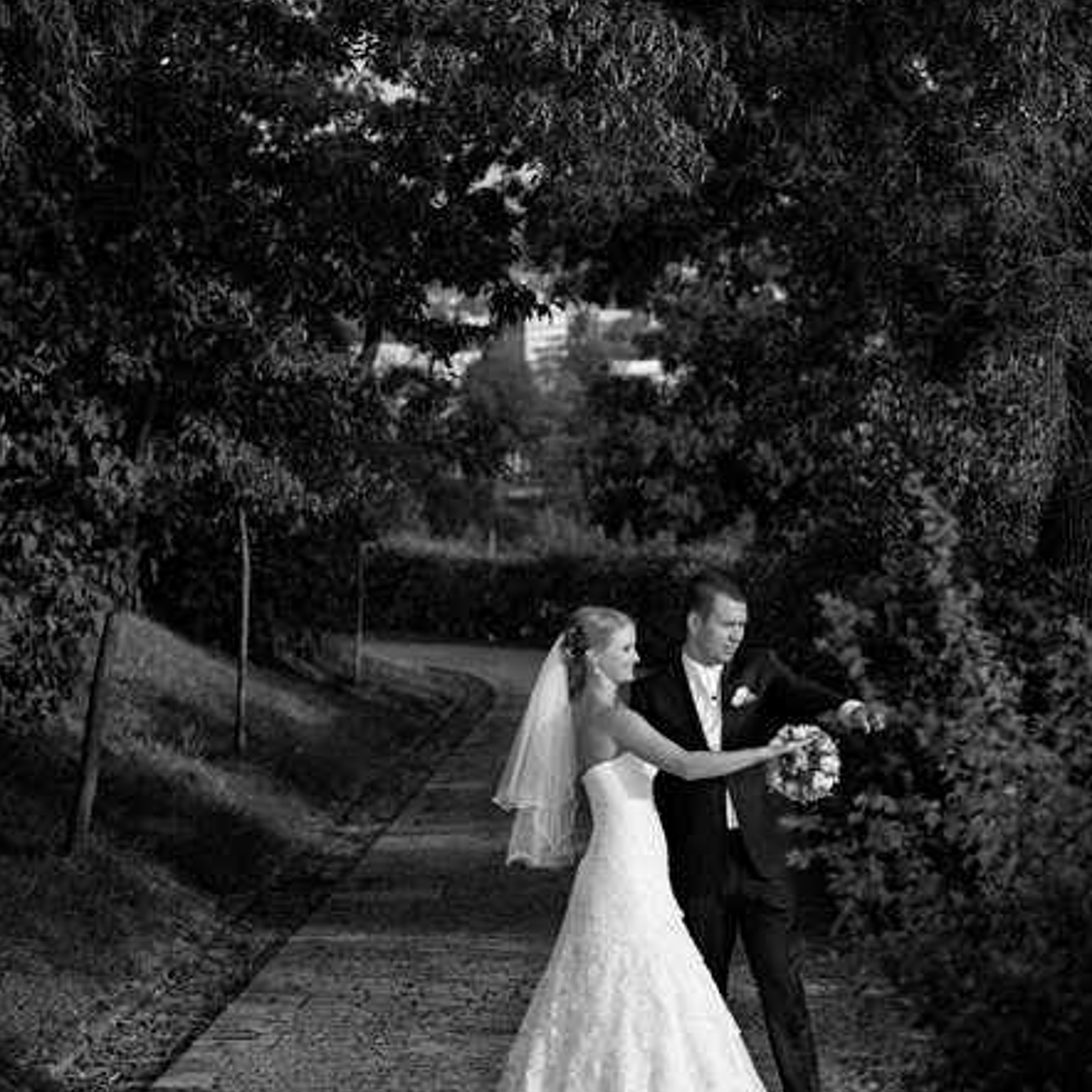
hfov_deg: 17.2
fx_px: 3605
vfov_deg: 17.1
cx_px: 614
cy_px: 299
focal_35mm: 101
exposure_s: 1/1000
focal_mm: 70
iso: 100
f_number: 2.8
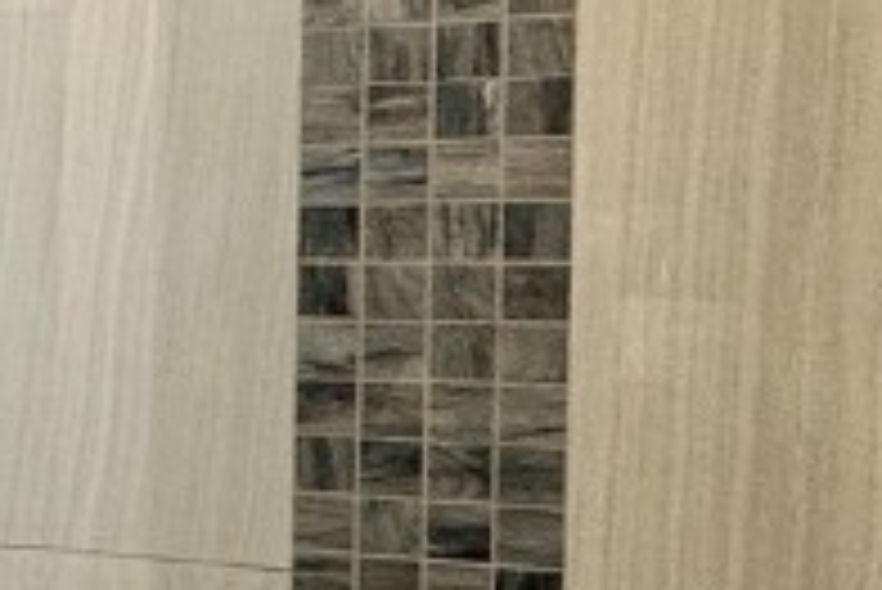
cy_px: 311
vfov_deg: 18.0
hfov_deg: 20.3
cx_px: -639
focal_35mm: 76
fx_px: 1863
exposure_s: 1/120
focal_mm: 2.22
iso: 125
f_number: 2.2
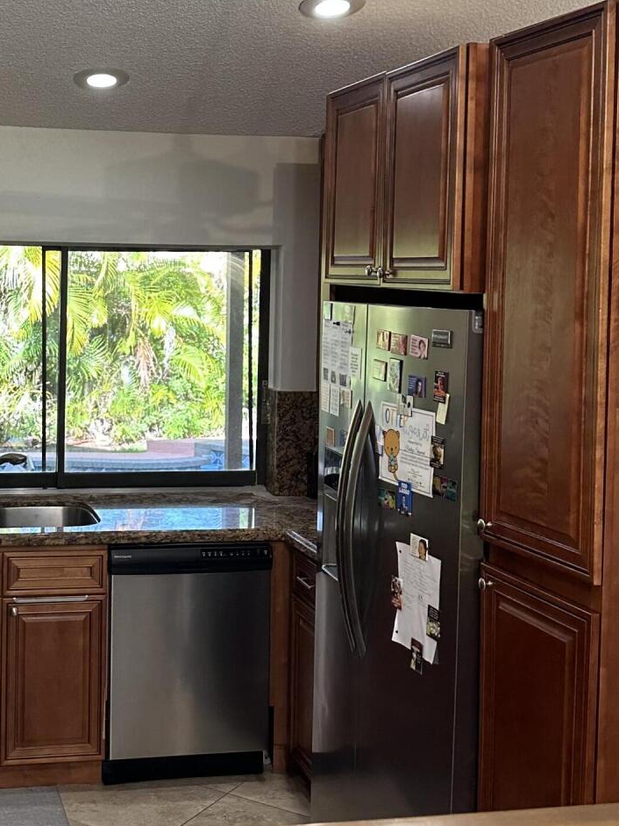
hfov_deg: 27.8
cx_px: 95
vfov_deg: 37.3
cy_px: 320
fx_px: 1216
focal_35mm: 51
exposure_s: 1/120
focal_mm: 6.86
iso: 200
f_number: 1.78
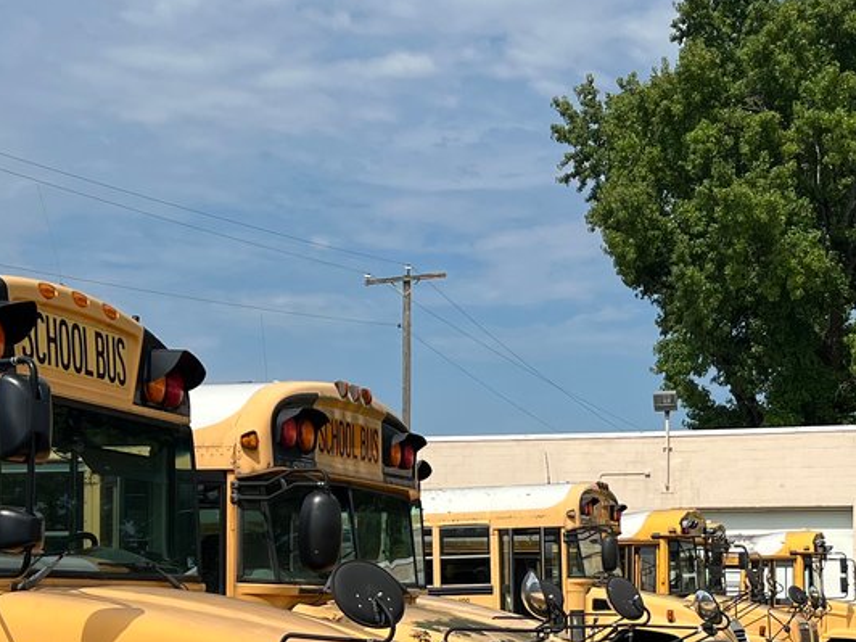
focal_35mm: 74
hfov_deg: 26.3
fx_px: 1830
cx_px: 455
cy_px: 545
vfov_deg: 19.6
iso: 50
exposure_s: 1/5882
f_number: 1.5
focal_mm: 5.7
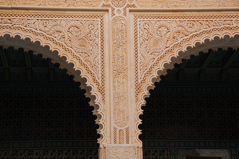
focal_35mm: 105
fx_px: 696
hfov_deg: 19.5
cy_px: 80
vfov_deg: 13.0
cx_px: 120
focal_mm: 70
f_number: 8
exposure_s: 1/20
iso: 200
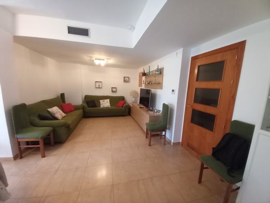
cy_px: 102
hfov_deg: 106.2
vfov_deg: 89.9
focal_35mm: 13
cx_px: 135
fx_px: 101
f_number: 2.2
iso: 400
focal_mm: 1.13
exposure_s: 1/25
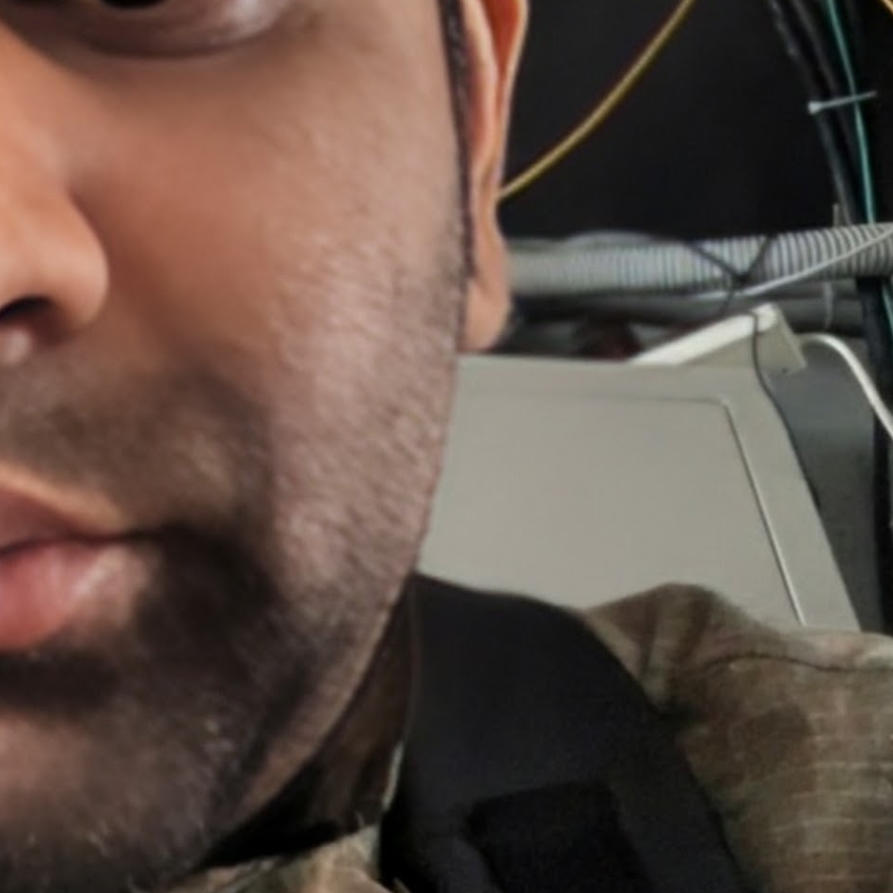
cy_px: 537
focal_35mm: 71
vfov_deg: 24.3
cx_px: -79
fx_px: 2072
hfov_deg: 22.9
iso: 1378
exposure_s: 1/16.7
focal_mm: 2.74
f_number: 2.2
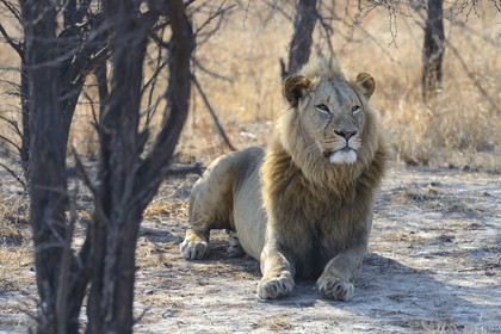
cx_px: 250
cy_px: 167
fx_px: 3896
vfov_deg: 4.9
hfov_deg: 7.4
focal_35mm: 280
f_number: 6.3
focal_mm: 280
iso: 400
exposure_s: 1/500
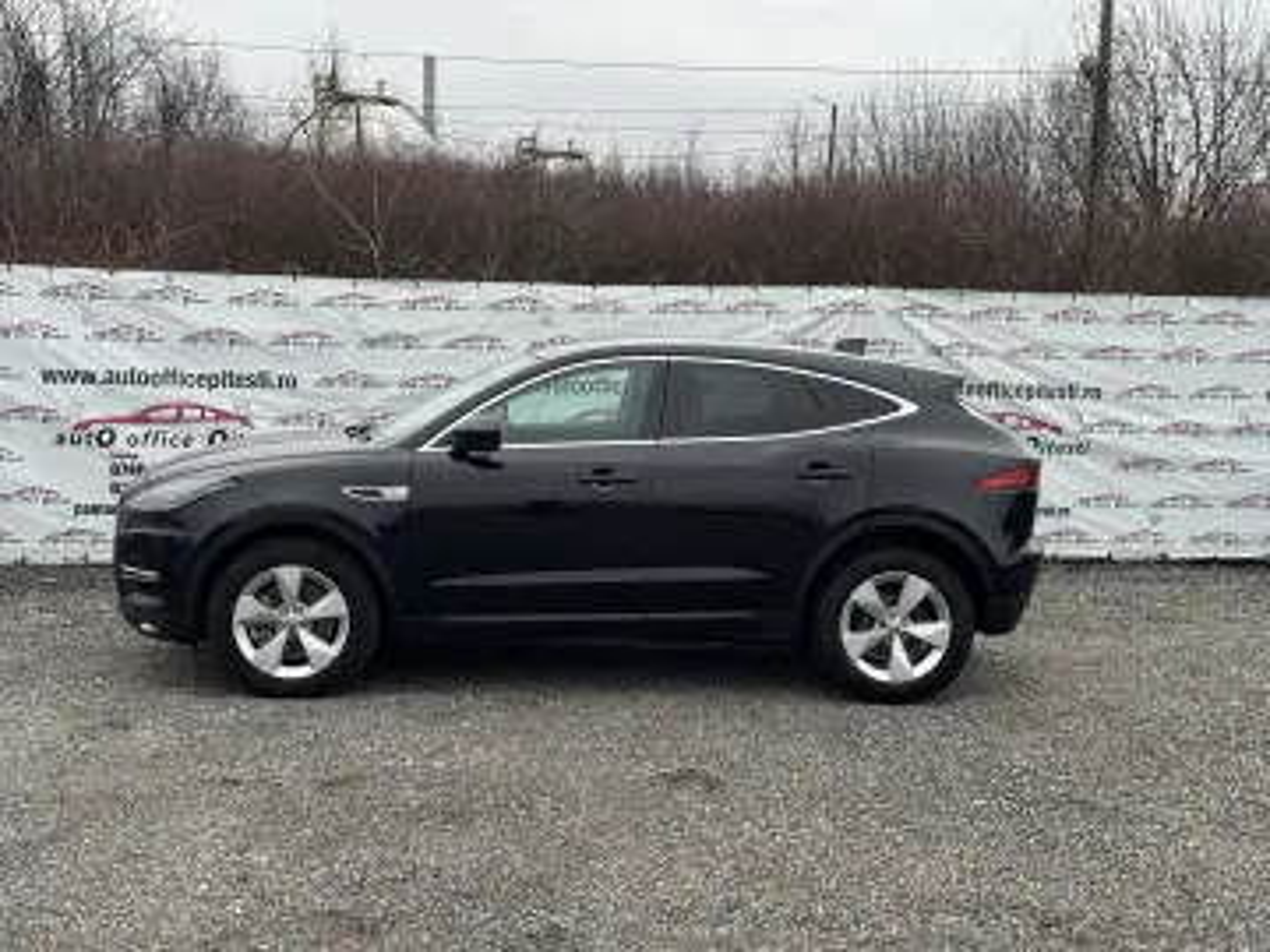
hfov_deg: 39.7
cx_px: 635
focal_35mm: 48
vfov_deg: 30.3
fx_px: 1761
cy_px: 476
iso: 64
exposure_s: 1/707
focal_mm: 6.76
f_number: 1.78
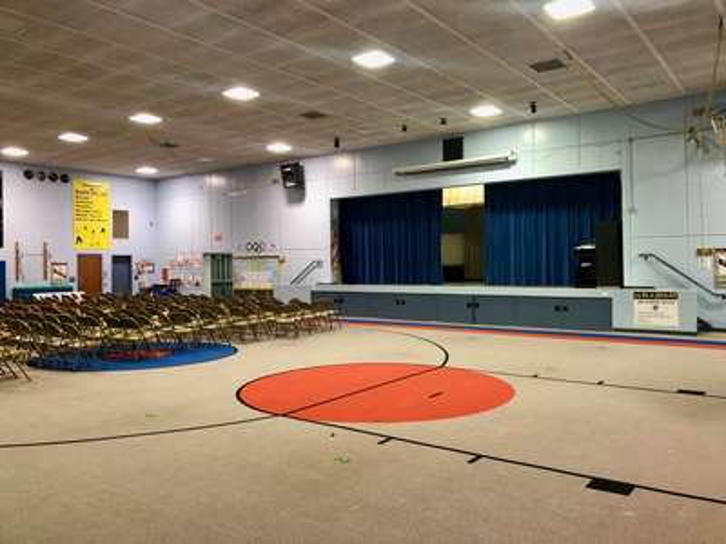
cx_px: 363
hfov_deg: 63.4
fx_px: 587
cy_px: 272
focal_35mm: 28
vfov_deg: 49.7
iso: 40
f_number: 1.8
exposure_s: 1/17
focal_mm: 4
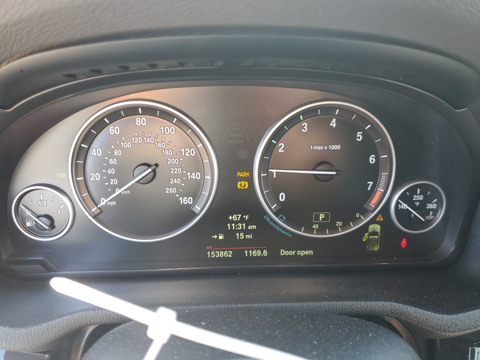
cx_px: 240
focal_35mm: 26
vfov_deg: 53.1
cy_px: 180
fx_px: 361
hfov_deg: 67.3
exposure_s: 1/60.2
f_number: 1.5
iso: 50
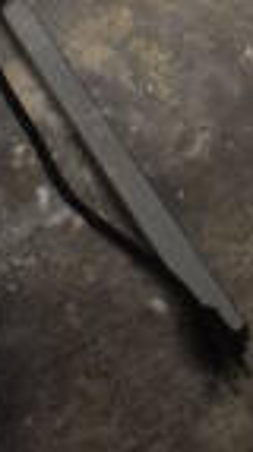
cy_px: -254
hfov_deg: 12.4
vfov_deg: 19.2
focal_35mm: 95
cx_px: 310
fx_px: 1138
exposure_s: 1/25
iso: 3200
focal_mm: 18
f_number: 3.5
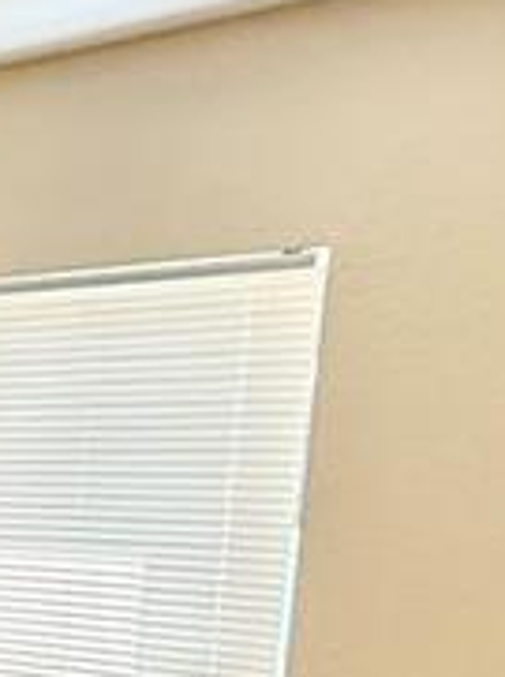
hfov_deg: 12.5
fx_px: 1815
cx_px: -700
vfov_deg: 19.6
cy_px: 853
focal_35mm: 93
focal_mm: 2.22
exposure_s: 1/99
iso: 200
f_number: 2.2
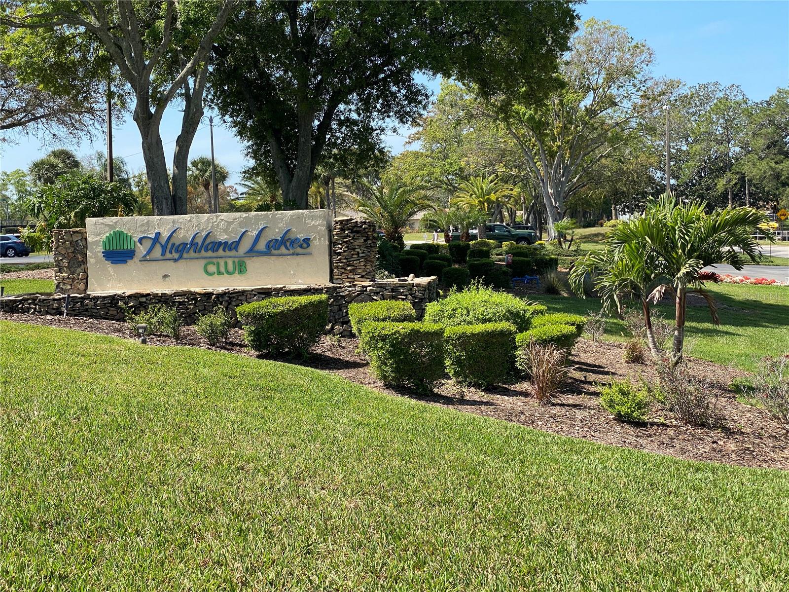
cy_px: 296
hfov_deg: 36.8
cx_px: 394
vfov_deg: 28.0
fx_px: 1185
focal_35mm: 52
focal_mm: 6
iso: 20
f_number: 2
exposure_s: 1/856
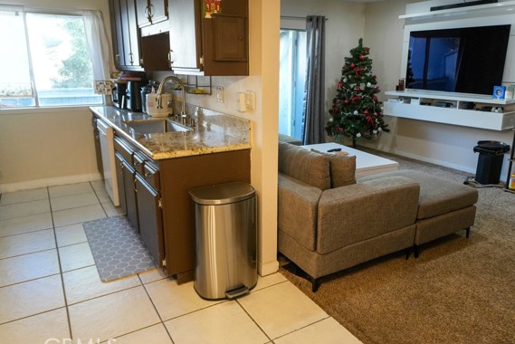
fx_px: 386
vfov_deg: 48.0
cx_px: 275
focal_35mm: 27
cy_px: 166
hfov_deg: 67.3
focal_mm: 16
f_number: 4
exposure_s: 1/160
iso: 1250
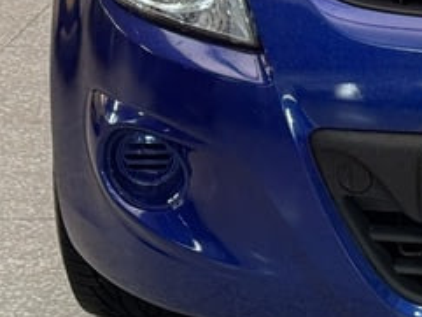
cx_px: 646
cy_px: -162
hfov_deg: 10.6
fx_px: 2183
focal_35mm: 179
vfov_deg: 8.1
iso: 50
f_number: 1.78
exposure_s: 1/50
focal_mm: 6.76
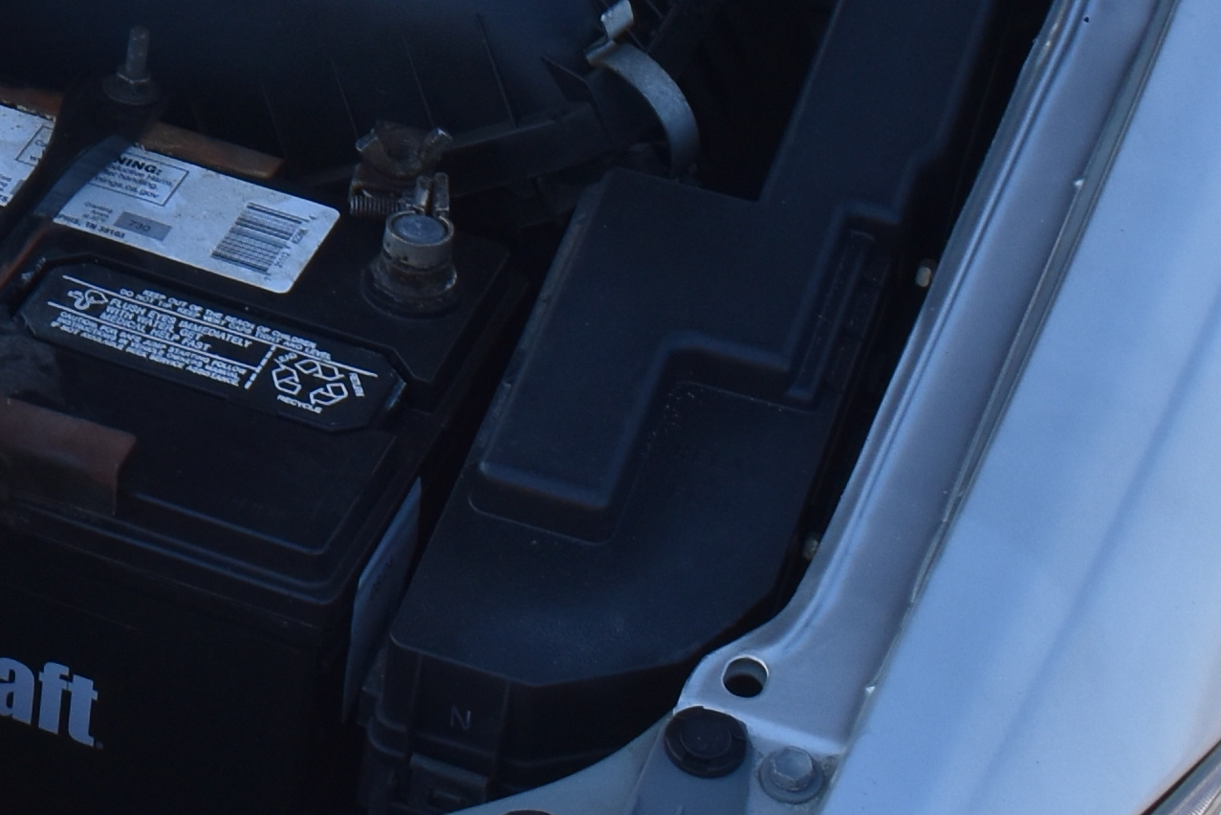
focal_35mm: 155
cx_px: -536
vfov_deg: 8.4
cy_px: -803
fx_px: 5258
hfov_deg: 12.7
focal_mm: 22
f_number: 8
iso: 200
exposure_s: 1/250
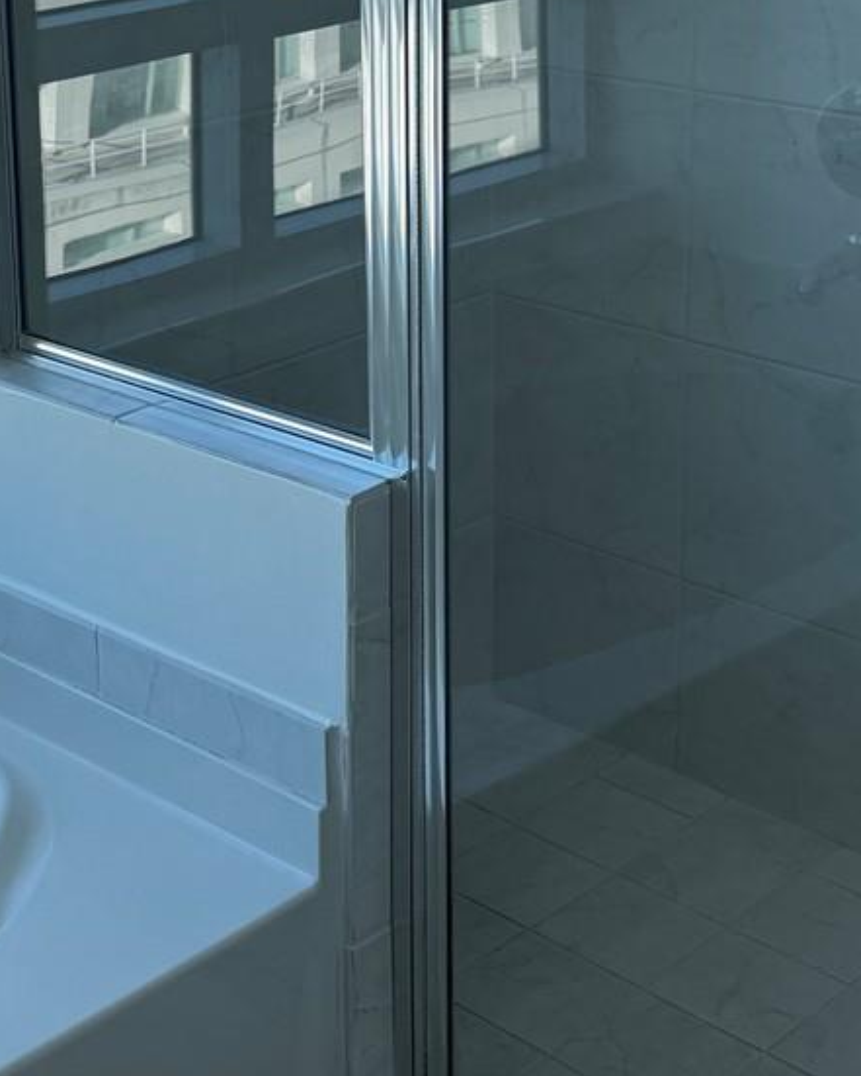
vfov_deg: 27.2
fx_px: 2165
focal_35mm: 68
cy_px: 186
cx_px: 365
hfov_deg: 22.5
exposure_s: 1/707
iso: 80
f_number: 1.78
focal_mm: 6.76
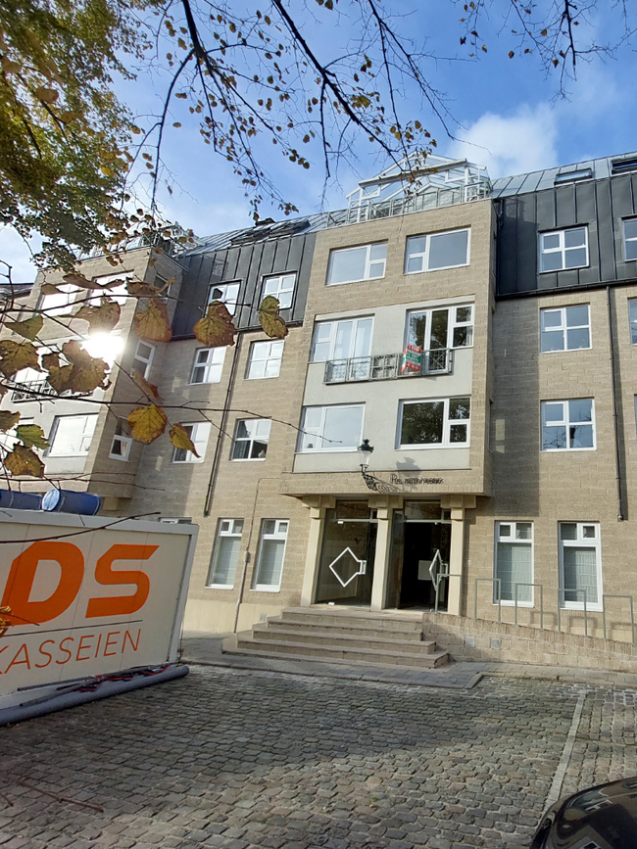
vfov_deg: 87.8
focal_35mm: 18
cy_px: 420
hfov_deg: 67.5
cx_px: 469
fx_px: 442
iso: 50
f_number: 2.2
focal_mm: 1.74
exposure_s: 1/770
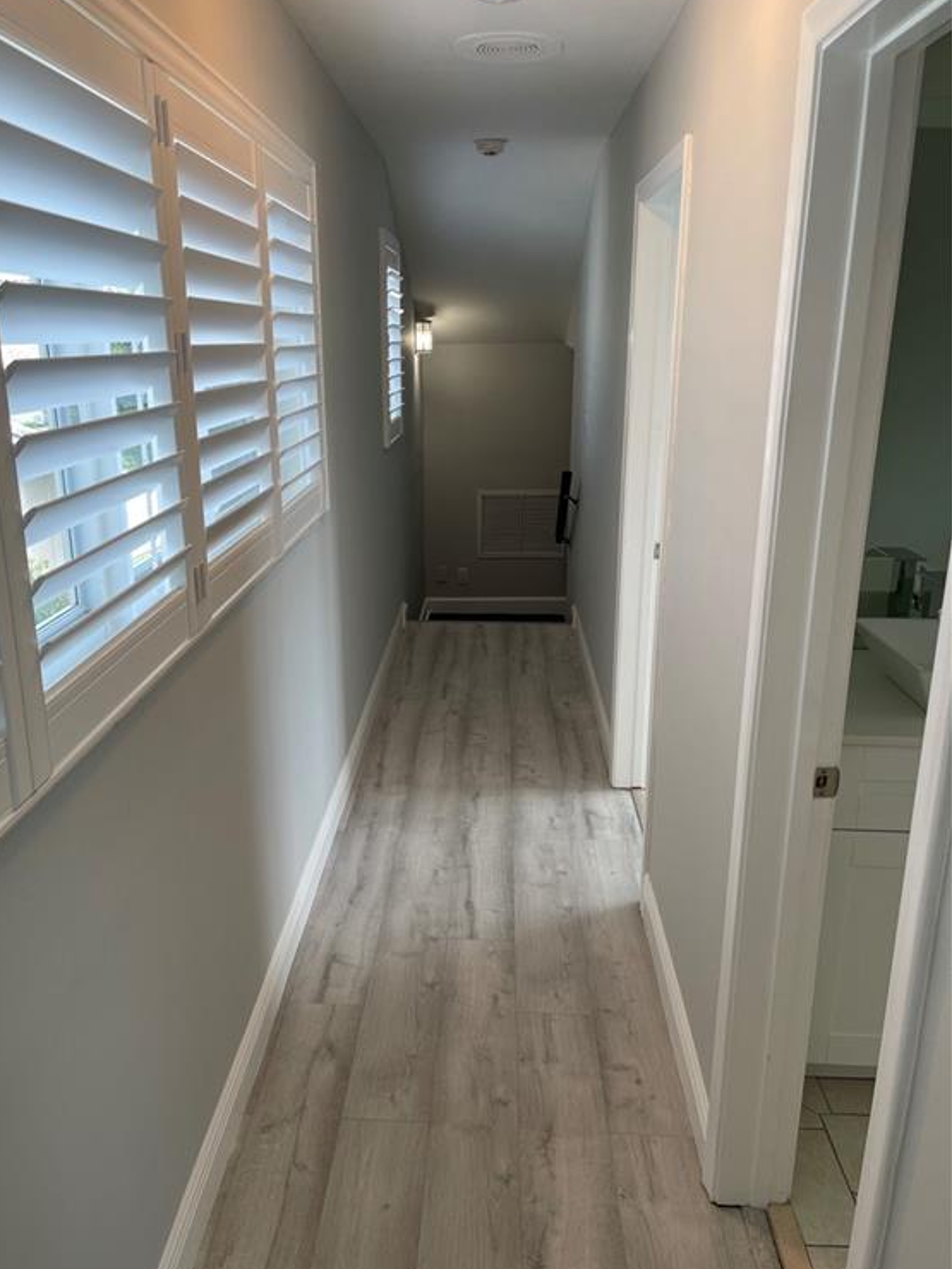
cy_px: 636
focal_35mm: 27
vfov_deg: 65.3
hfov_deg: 51.3
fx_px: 990
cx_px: 460
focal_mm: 5.1
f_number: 1.6
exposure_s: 1/120
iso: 40
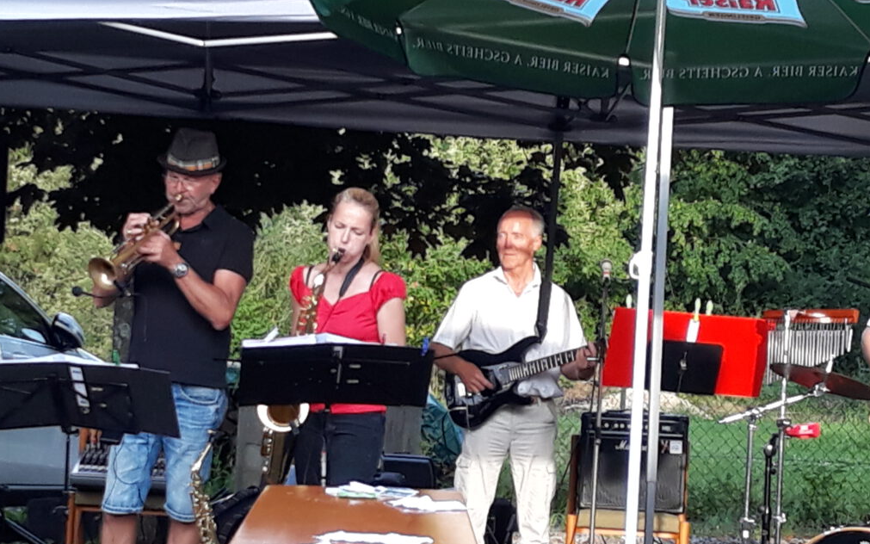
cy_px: 316
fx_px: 688
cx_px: 433
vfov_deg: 43.0
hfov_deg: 64.6
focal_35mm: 29
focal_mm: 3.71
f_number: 1.7
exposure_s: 1/199
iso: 40
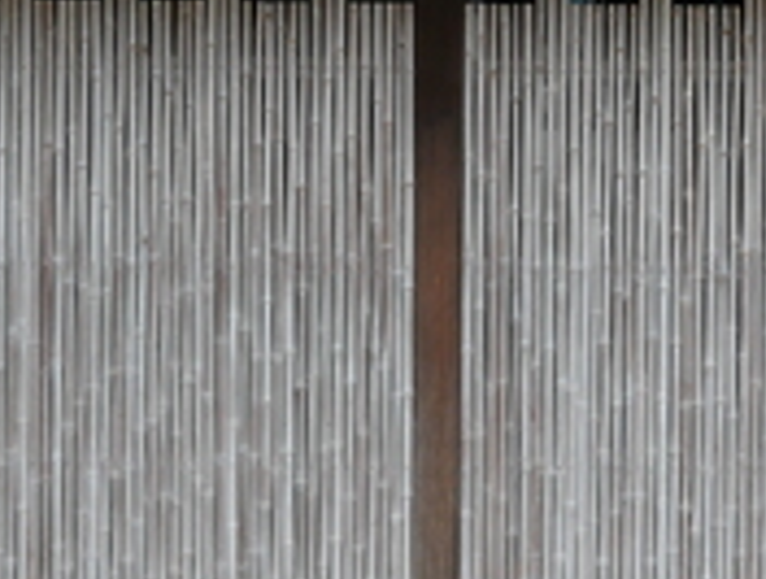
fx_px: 2263
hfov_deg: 18.5
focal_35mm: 102
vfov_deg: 14.6
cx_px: 836
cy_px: 285
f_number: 4.5
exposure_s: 1/160
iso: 200
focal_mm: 15
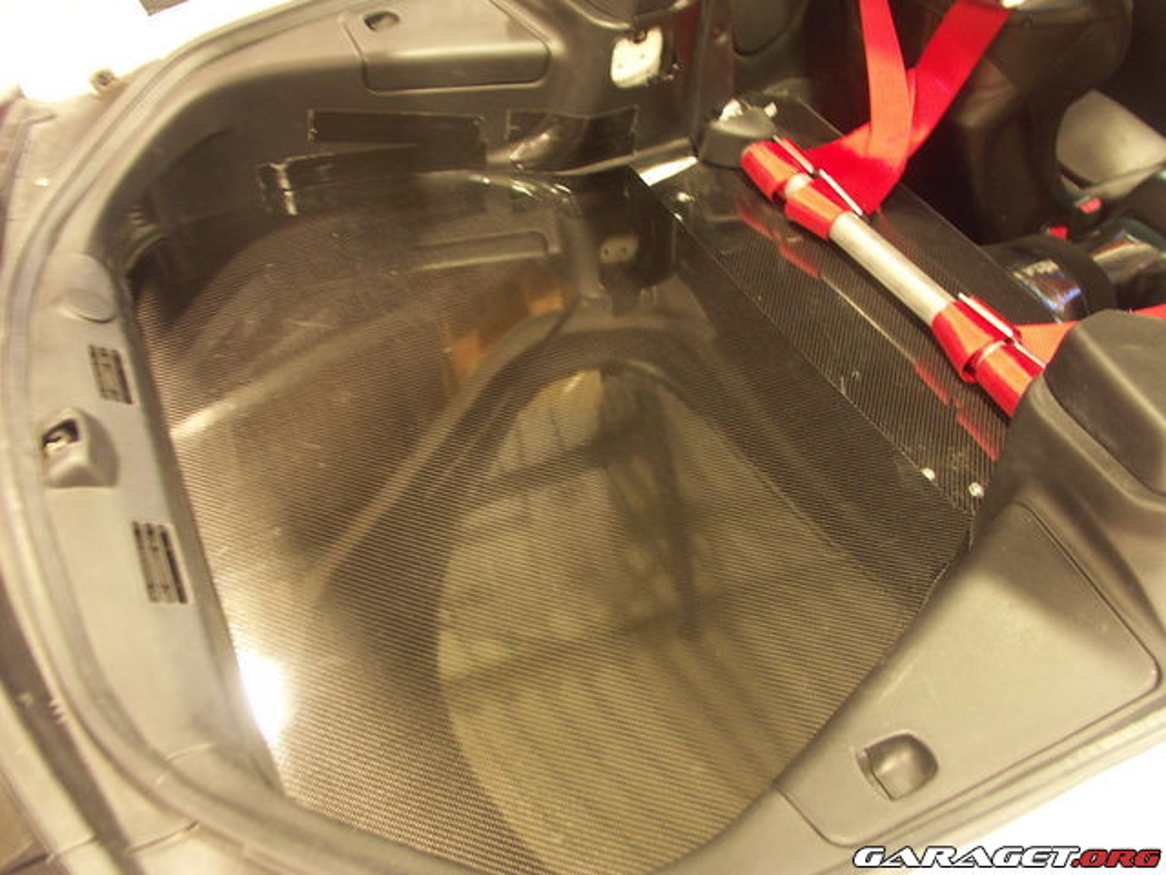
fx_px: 943
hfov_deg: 63.4
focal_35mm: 28
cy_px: 438
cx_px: 583
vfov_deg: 49.7
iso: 200
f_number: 2.8
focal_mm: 7.21
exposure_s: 1/1.67
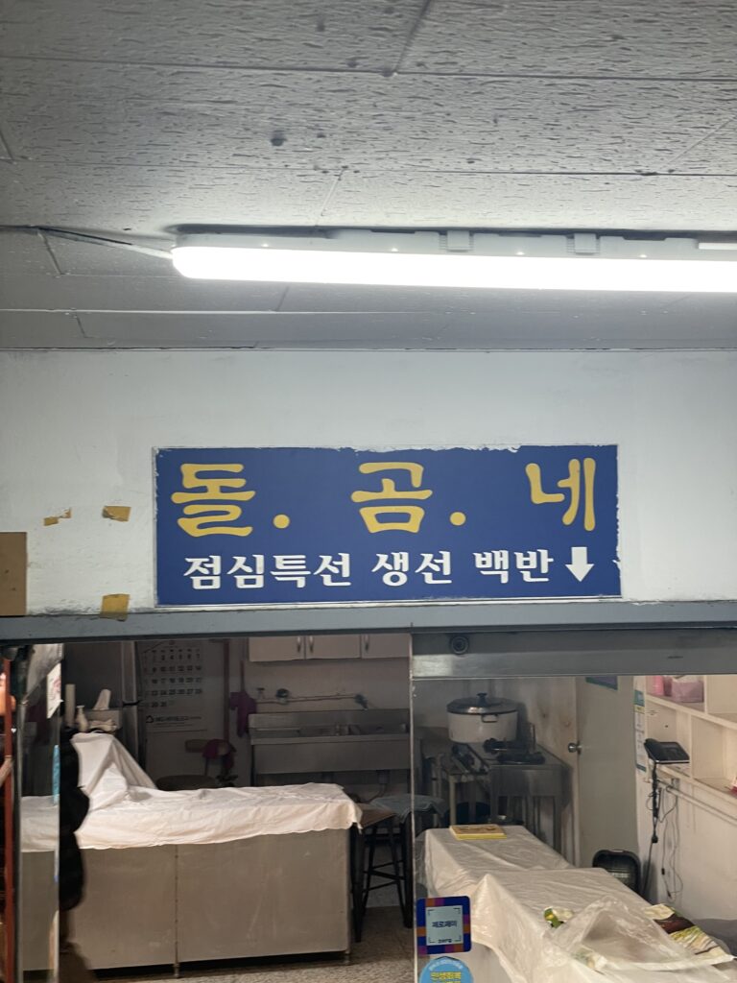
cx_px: 368
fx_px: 1476
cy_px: 492
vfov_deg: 36.8
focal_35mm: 52
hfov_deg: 28.0
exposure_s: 1/60
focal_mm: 6
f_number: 2
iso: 125
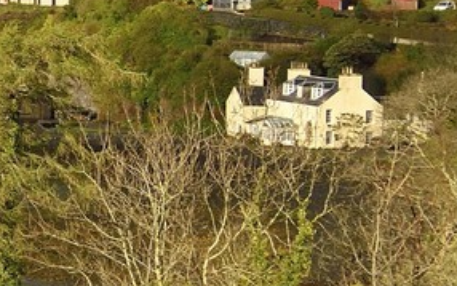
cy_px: -2
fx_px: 2056
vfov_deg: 7.9
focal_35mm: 165
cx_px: -810
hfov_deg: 10.1
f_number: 10
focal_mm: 29
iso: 200
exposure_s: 1/250
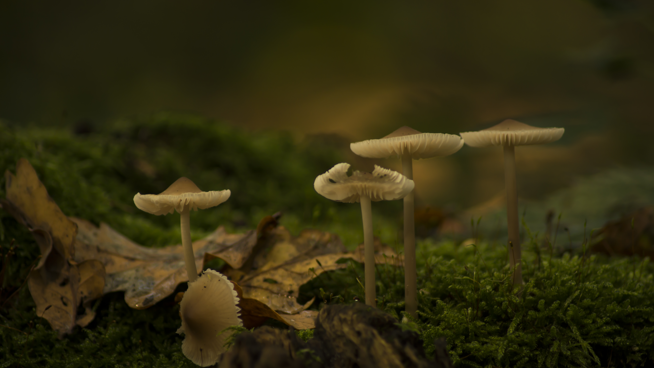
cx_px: 327
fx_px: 5055
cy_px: 212
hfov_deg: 7.4
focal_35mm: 292
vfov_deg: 4.2
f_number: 4.5
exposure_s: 1/125
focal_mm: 185
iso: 200
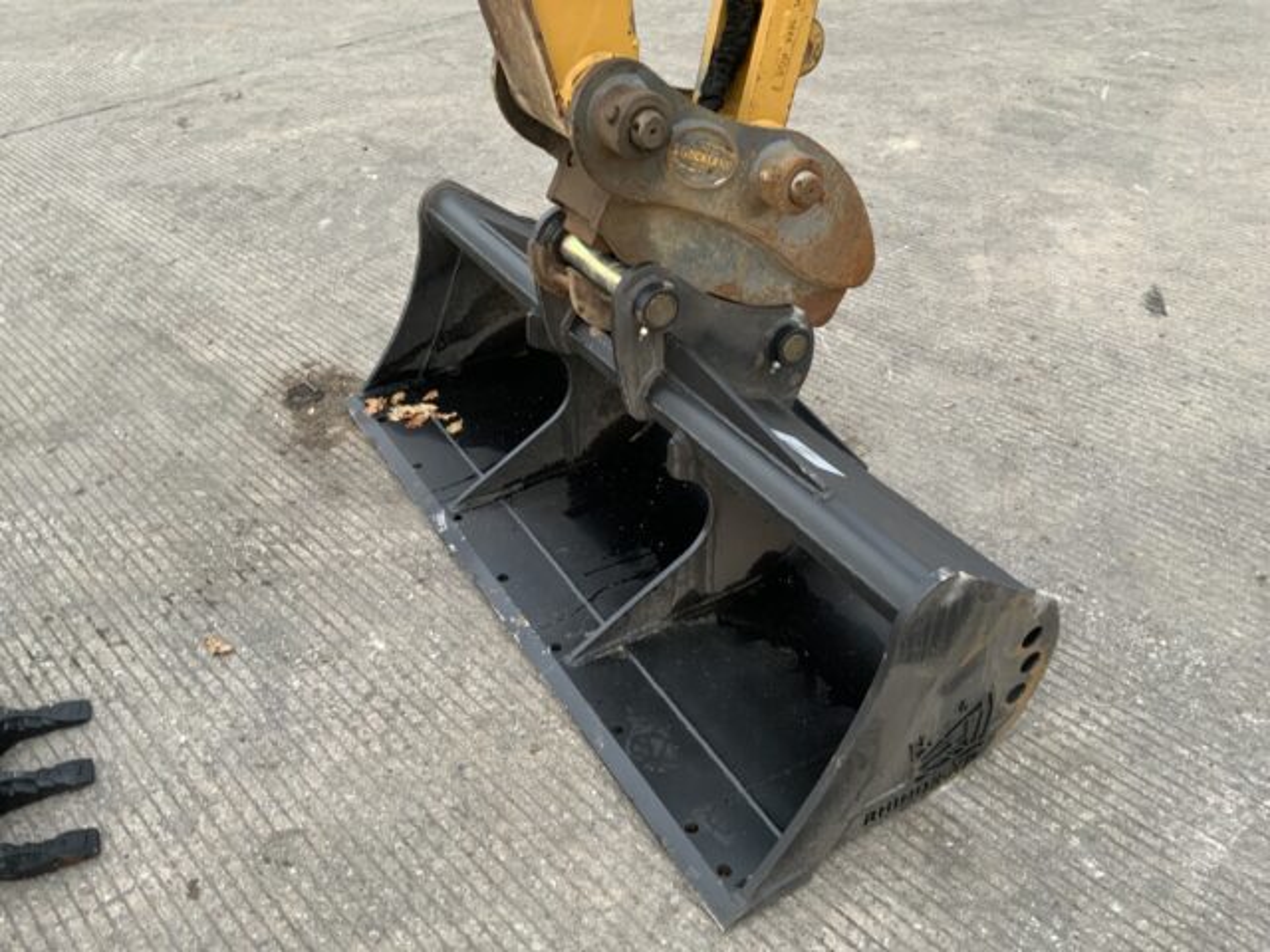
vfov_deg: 48.2
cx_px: 635
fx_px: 1064
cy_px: 476
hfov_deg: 61.7
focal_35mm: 29
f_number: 1.8
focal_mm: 3
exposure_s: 1/60
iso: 100
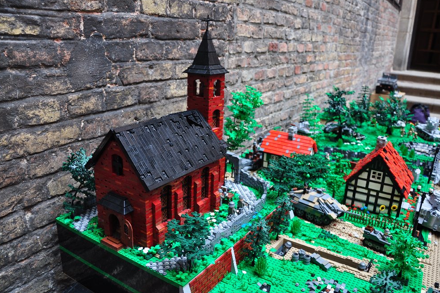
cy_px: 145
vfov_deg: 46.4
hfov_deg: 65.5
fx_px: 342
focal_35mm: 28
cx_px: 224
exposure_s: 1/15
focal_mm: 18
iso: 320
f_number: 3.5
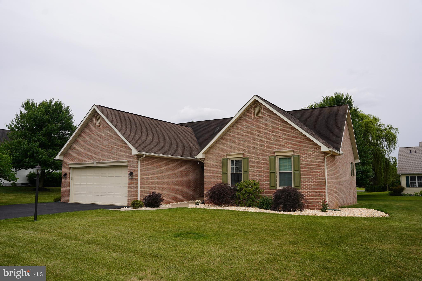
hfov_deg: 64.4
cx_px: 211
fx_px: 335
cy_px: 140
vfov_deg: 45.5
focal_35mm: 29
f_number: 5
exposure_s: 1/400
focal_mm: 28.6
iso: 100
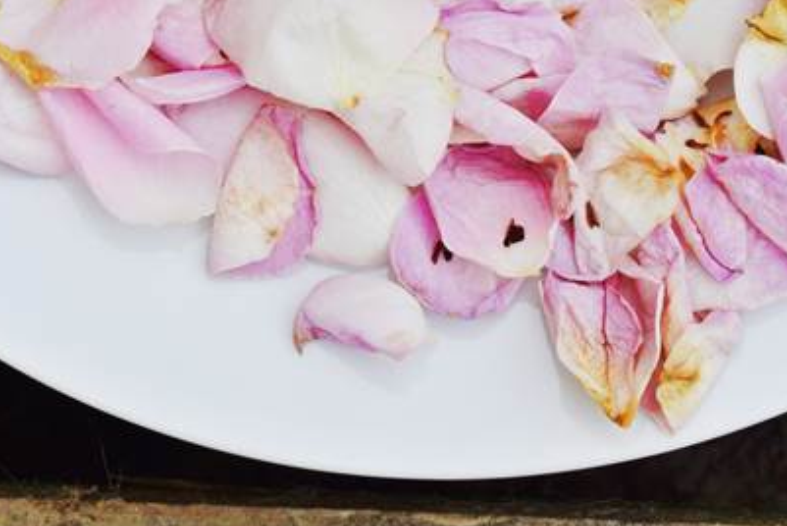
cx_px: -22
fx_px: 7197
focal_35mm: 329
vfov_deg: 4.1
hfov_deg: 6.2
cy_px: -431
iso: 200
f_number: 9
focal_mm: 55
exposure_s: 1/320
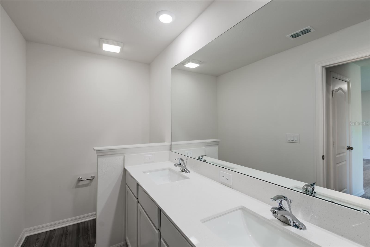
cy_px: 124
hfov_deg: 77.3
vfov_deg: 56.1
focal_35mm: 22
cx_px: 185
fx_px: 231
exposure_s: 1/60
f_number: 8
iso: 100
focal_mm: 15
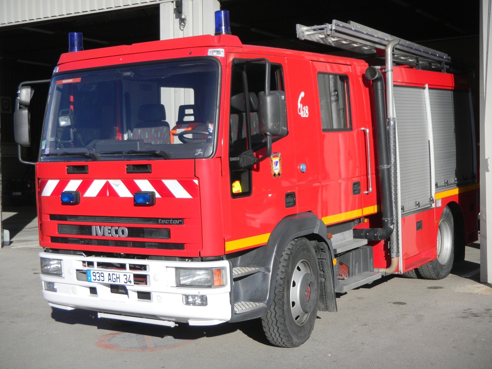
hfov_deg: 34.9
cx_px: 246
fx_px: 782
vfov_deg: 26.6
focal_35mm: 55
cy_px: 184
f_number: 8.4
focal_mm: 9.9
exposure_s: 1/161
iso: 80
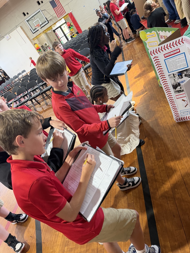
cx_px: 95
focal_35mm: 24
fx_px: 176
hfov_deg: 56.8
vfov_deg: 71.6
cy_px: 126
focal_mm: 6.76
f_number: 1.78
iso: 200
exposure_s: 1/60
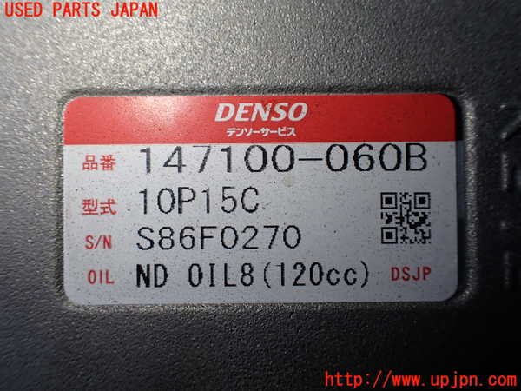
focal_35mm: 30
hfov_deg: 60.0
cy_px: 196
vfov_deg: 46.8
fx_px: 452
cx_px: 260
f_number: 3.2
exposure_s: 1/160
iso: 100
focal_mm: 5.4
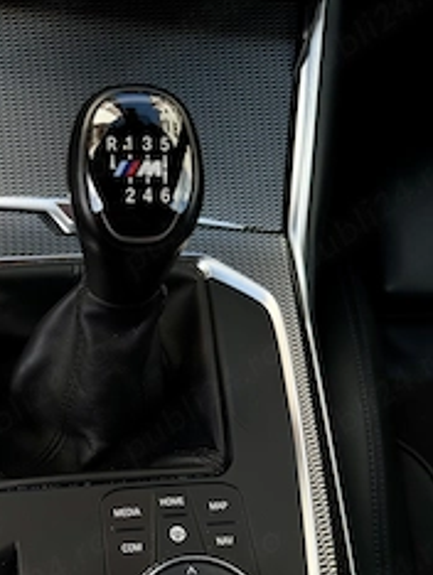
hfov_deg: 34.6
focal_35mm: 41
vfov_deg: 44.0
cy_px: 442
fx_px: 683
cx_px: 116
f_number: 1.78
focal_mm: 6.76
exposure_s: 1/588
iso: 80
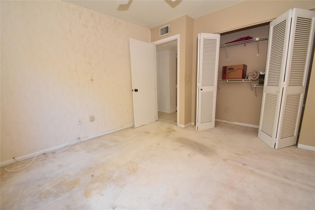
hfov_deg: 100.4
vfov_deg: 77.4
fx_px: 131
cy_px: 105
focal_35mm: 15
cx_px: 158
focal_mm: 10
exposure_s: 1/80
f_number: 4.5
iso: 800
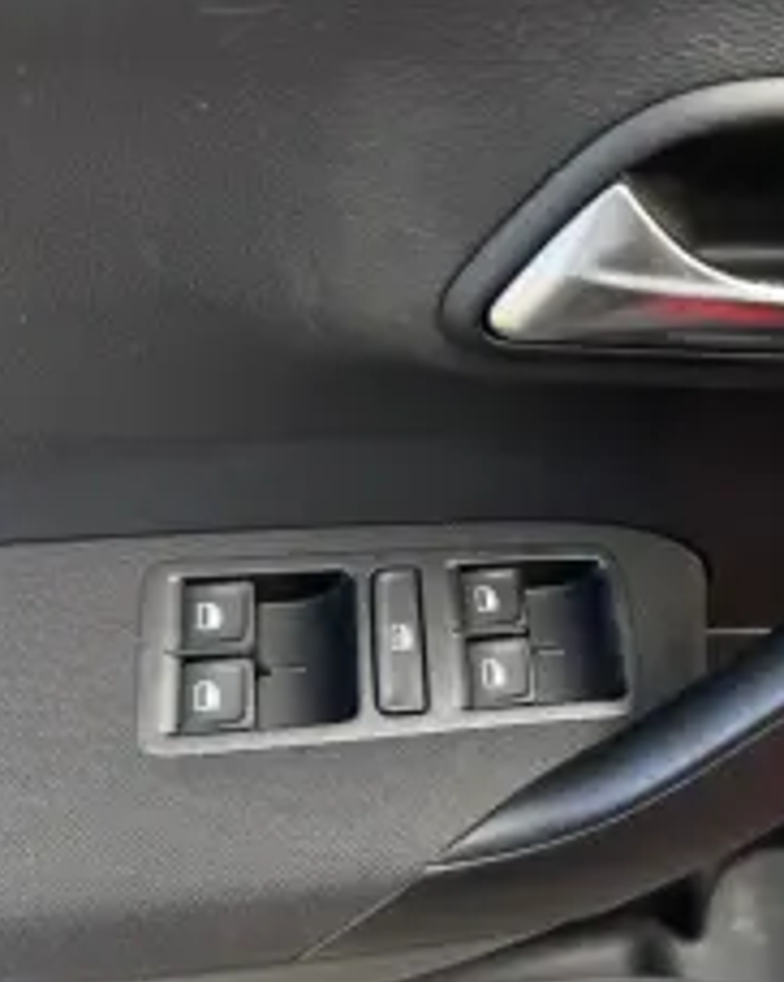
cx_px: 616
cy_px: 461
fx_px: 1075
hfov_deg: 38.7
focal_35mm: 37
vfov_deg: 49.1
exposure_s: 1/121
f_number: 1.78
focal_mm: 6.76
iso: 64
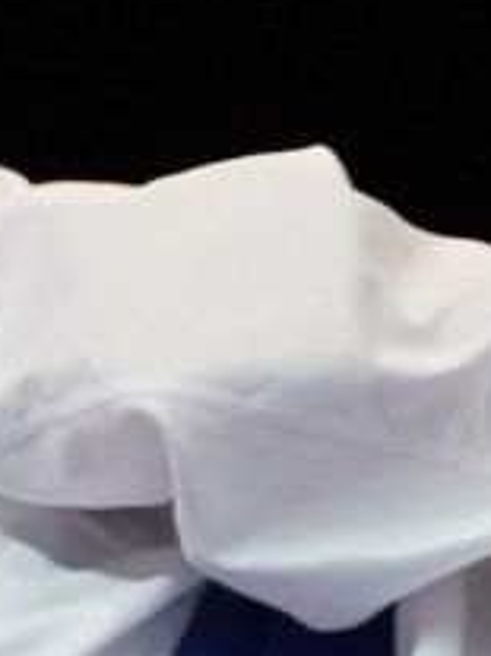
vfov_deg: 1.2
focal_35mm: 1707
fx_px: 32317
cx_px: 244
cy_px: 586
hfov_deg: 0.9
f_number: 2.8
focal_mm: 136
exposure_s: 1/1000
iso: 2500
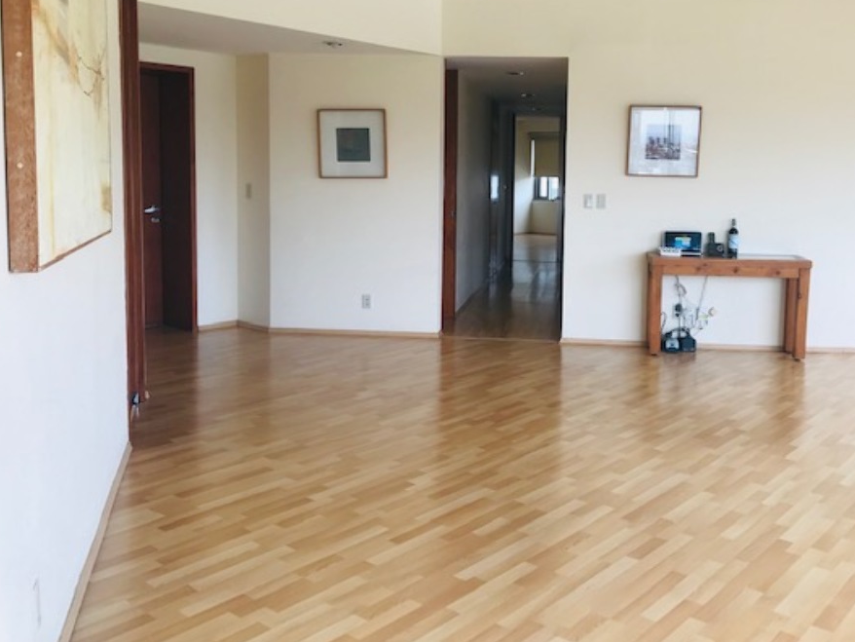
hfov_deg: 53.6
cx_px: 508
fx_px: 840
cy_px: 258
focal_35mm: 34
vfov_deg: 41.6
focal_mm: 3.99
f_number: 1.8
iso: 20
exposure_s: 1/135
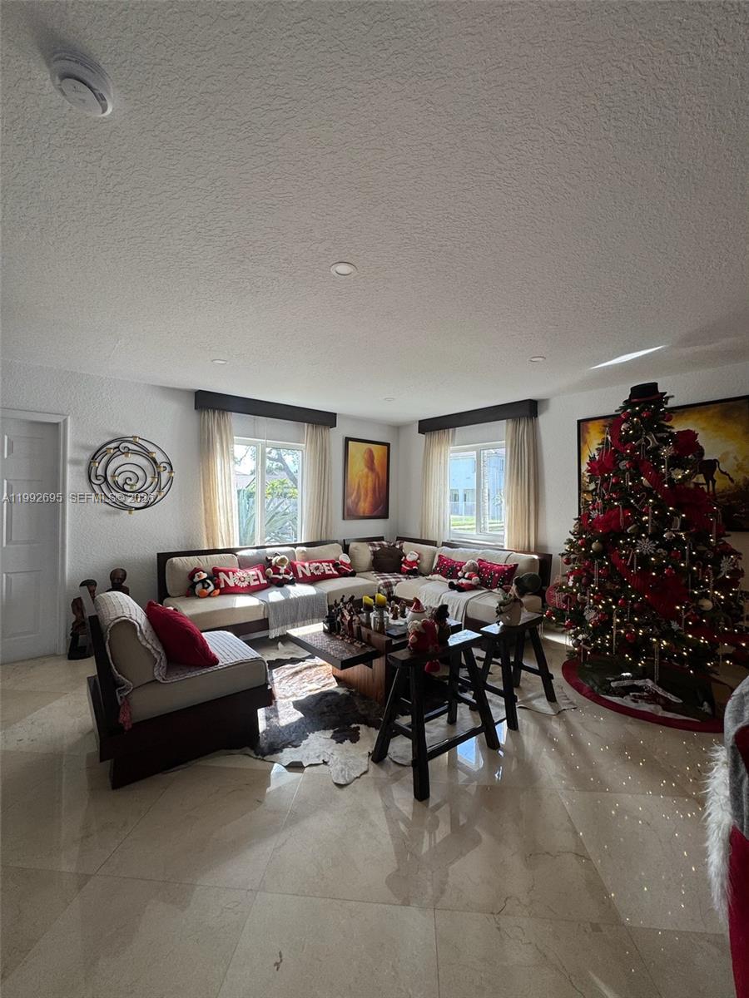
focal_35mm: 14
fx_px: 404
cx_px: 374
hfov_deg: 85.7
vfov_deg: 102.1
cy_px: 499
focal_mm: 2.22
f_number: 2.2
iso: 64
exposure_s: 1/99
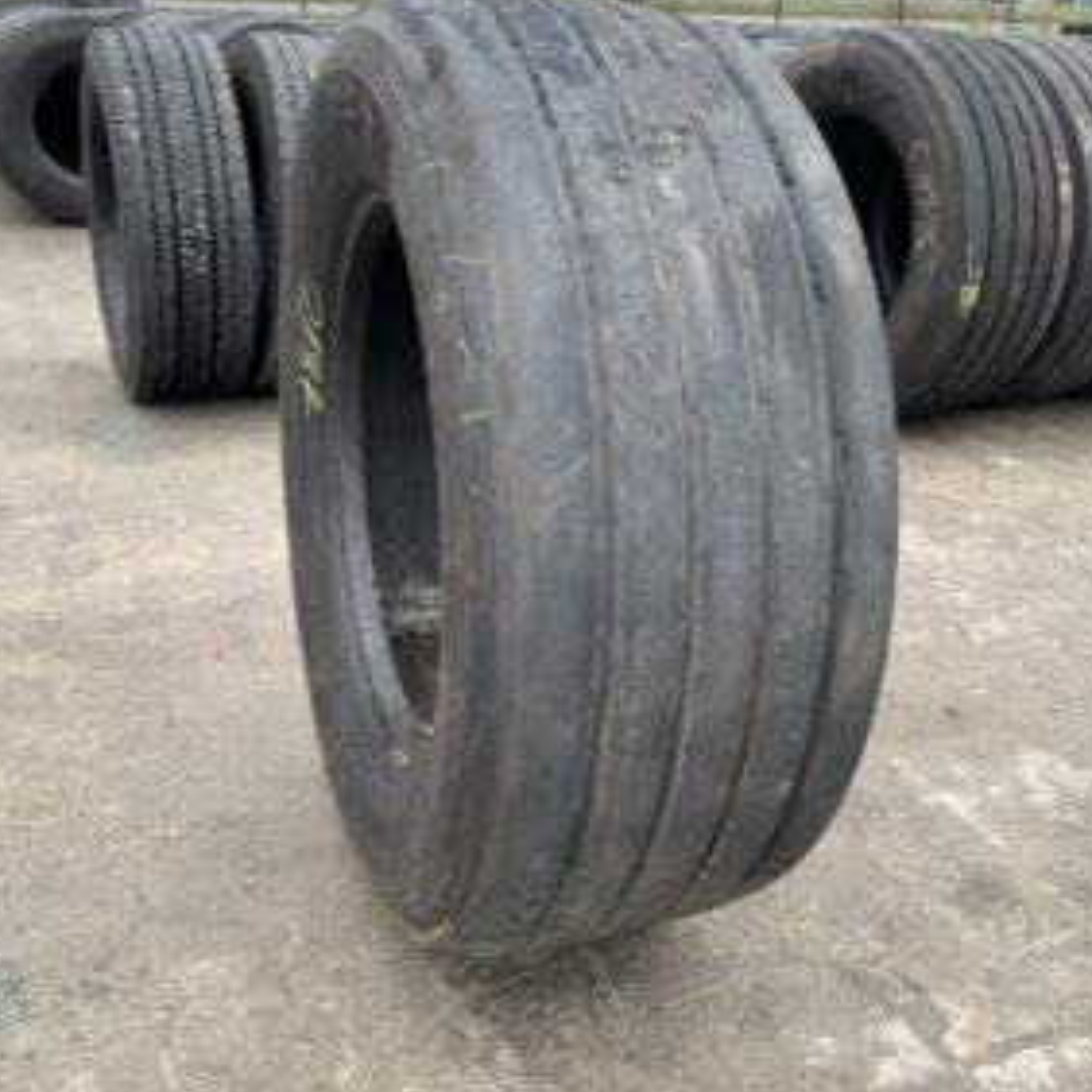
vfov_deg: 47.2
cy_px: 513
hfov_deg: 47.2
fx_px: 1249
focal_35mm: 35
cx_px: 585
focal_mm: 4.25
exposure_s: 1/141
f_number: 1.8
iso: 25
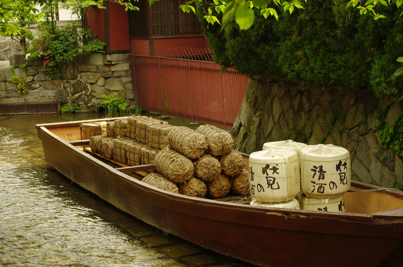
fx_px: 917
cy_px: 134
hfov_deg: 24.8
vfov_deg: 16.6
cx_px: 202
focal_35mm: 82
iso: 200
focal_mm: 55
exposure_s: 1/60
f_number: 5.6
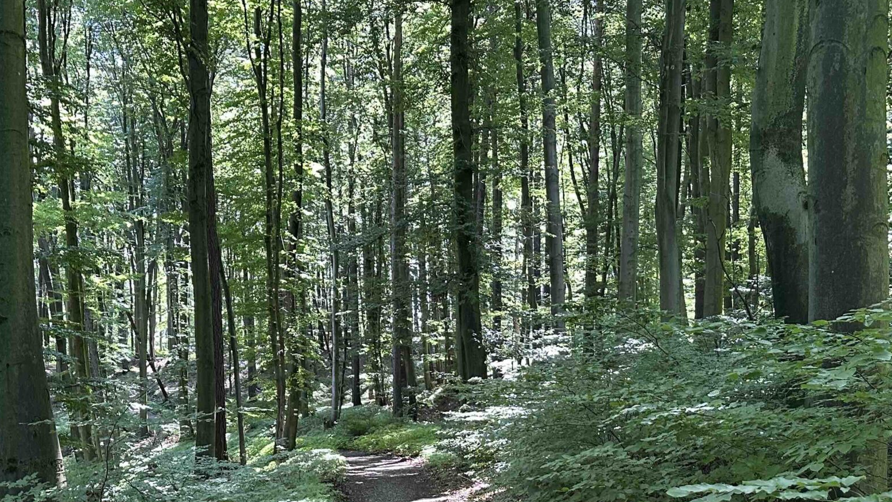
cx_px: 400
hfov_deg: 47.3
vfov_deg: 26.4
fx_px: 1017
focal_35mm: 43
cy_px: 492
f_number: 1.78
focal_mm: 6.86
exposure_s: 1/97
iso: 250
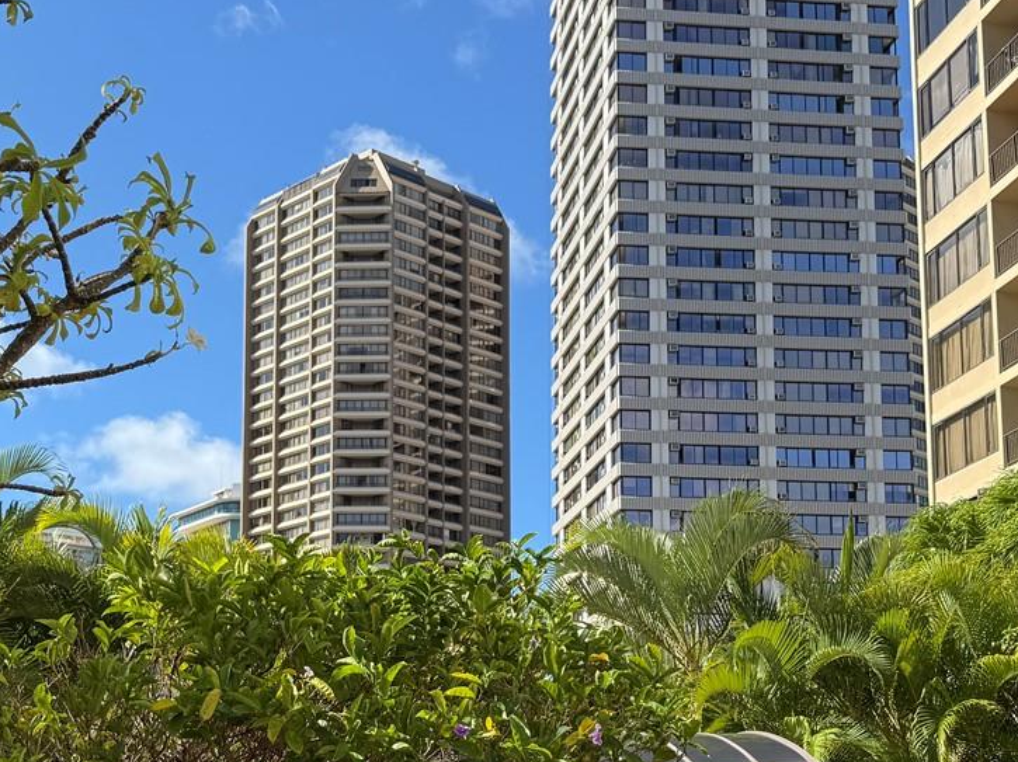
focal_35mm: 53
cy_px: 609
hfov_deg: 36.0
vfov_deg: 27.0
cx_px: 393
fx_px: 1558
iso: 80
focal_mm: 6.76
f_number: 1.78
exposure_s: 1/2370
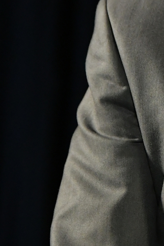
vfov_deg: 3.4
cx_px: 293
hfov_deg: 2.2
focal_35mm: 611
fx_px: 4172
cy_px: 201
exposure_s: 1/250
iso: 2000
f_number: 3.5
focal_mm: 122
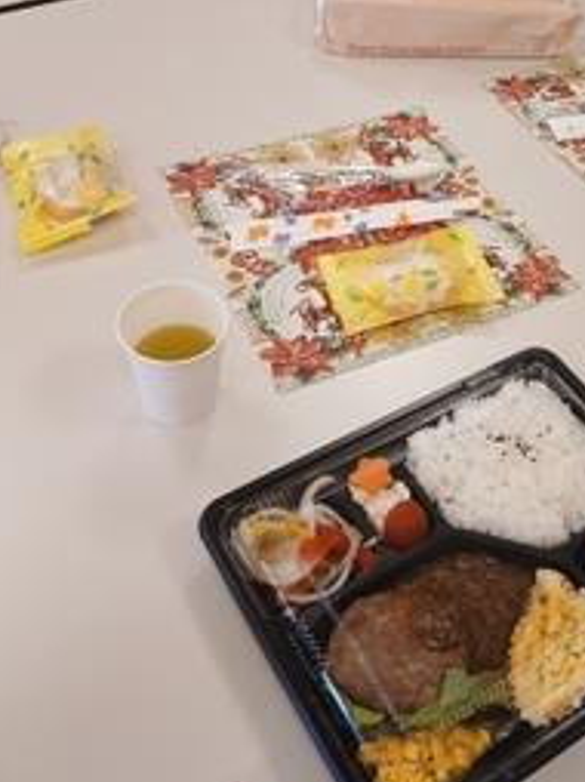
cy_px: 265
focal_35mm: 41
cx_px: 382
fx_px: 925
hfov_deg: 34.8
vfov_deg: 45.2
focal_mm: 3.86
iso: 200
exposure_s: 1/60
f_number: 1.8
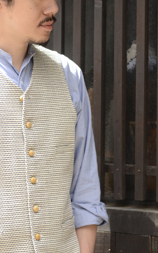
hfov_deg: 7.3
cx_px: 44
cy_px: 109
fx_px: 1246
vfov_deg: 11.6
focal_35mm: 181
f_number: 2
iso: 125
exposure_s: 1/250
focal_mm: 85
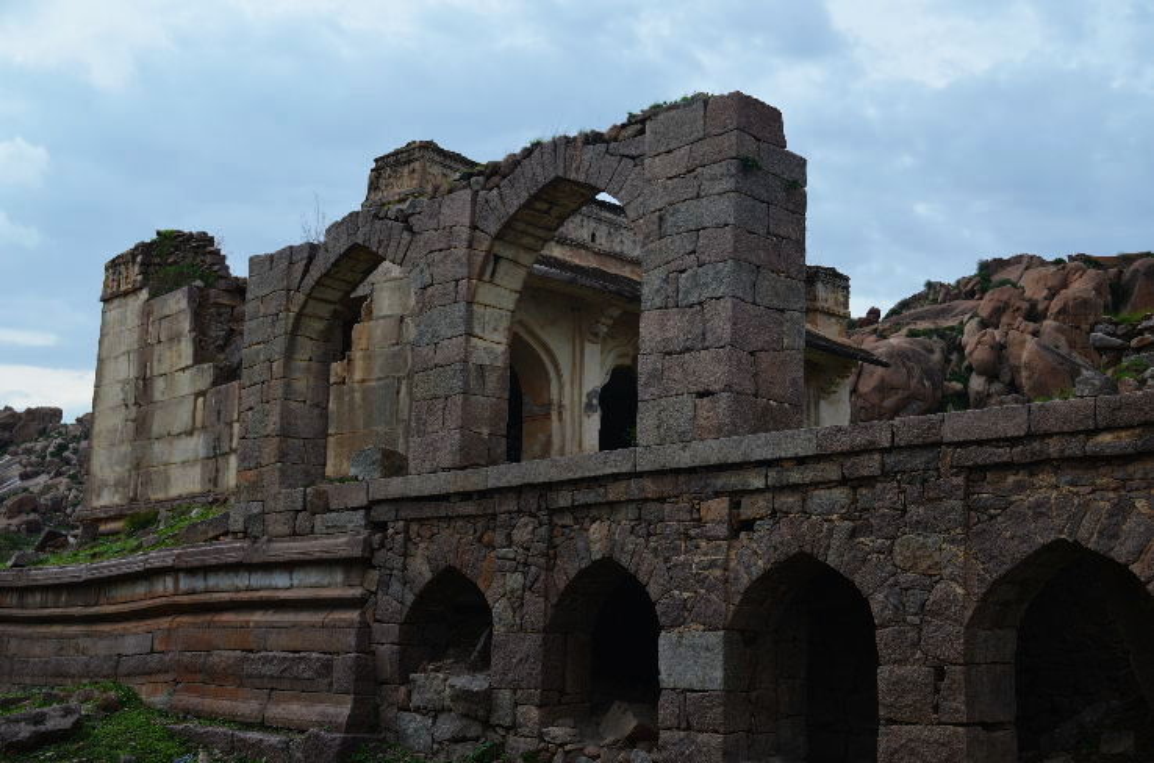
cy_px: 382
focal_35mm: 48
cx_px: 577
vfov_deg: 27.9
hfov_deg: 41.2
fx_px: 1535
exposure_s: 1/250
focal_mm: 32
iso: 200
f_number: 8
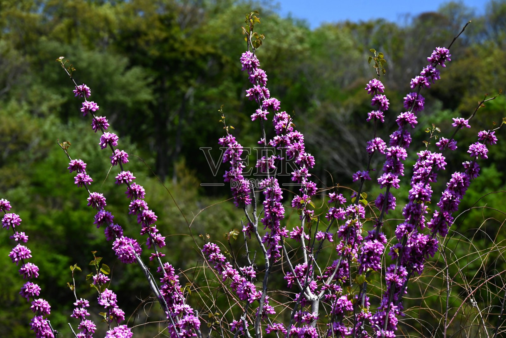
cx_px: 253
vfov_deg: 11.9
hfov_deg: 17.8
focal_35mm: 115
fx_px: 1617
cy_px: 169
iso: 200
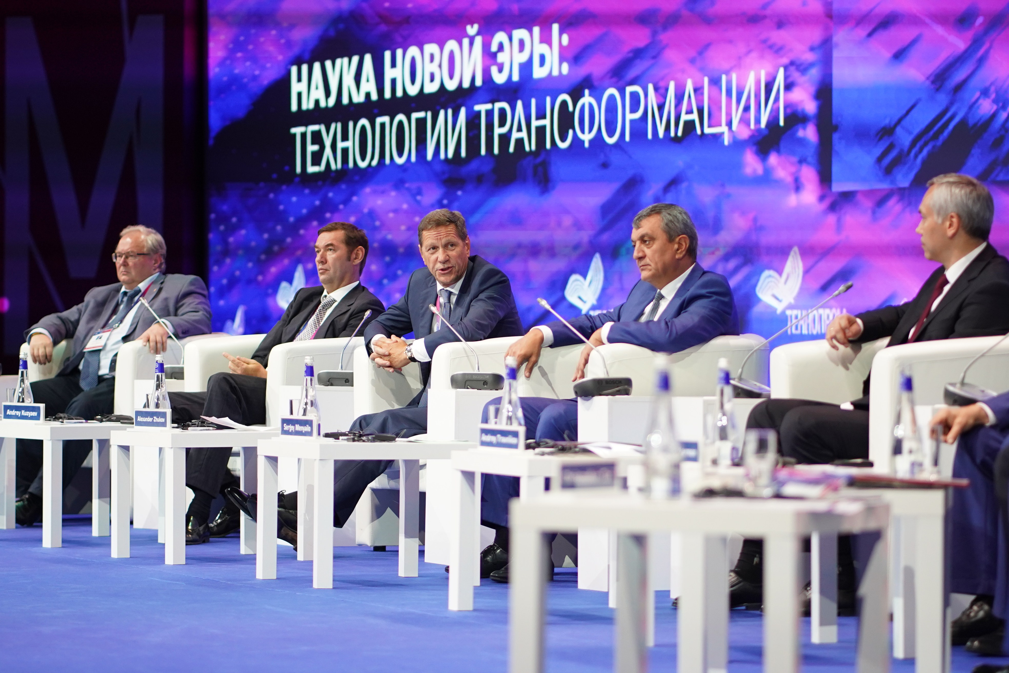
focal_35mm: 127
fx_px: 3559
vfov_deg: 10.8
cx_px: 504
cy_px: 336
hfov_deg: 16.1
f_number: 1.8
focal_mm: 85
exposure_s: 1/400
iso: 1250
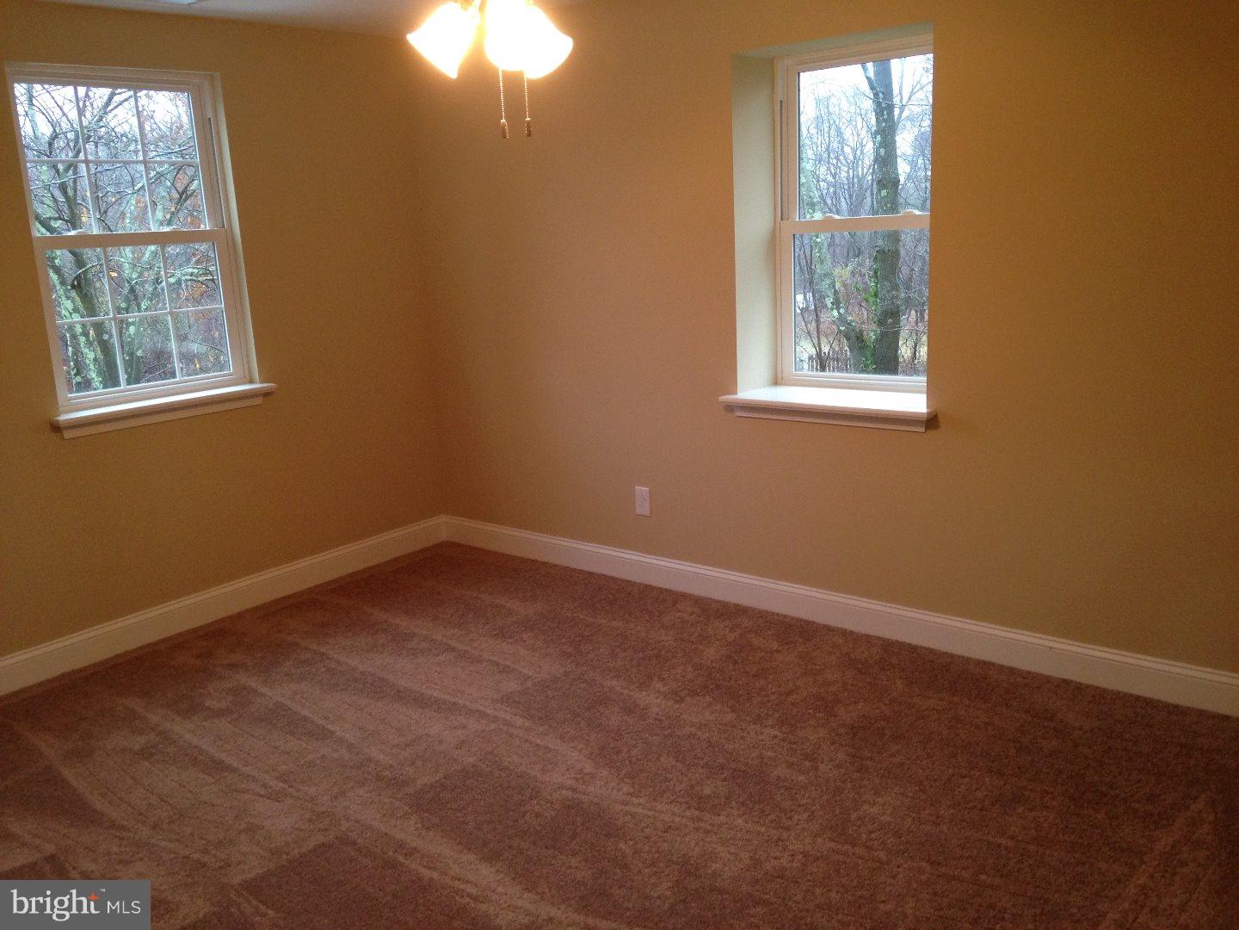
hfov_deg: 55.4
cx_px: 620
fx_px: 1181
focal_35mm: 33
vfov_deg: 42.9
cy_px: 465
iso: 160
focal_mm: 4.12
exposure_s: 1/20
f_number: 2.4
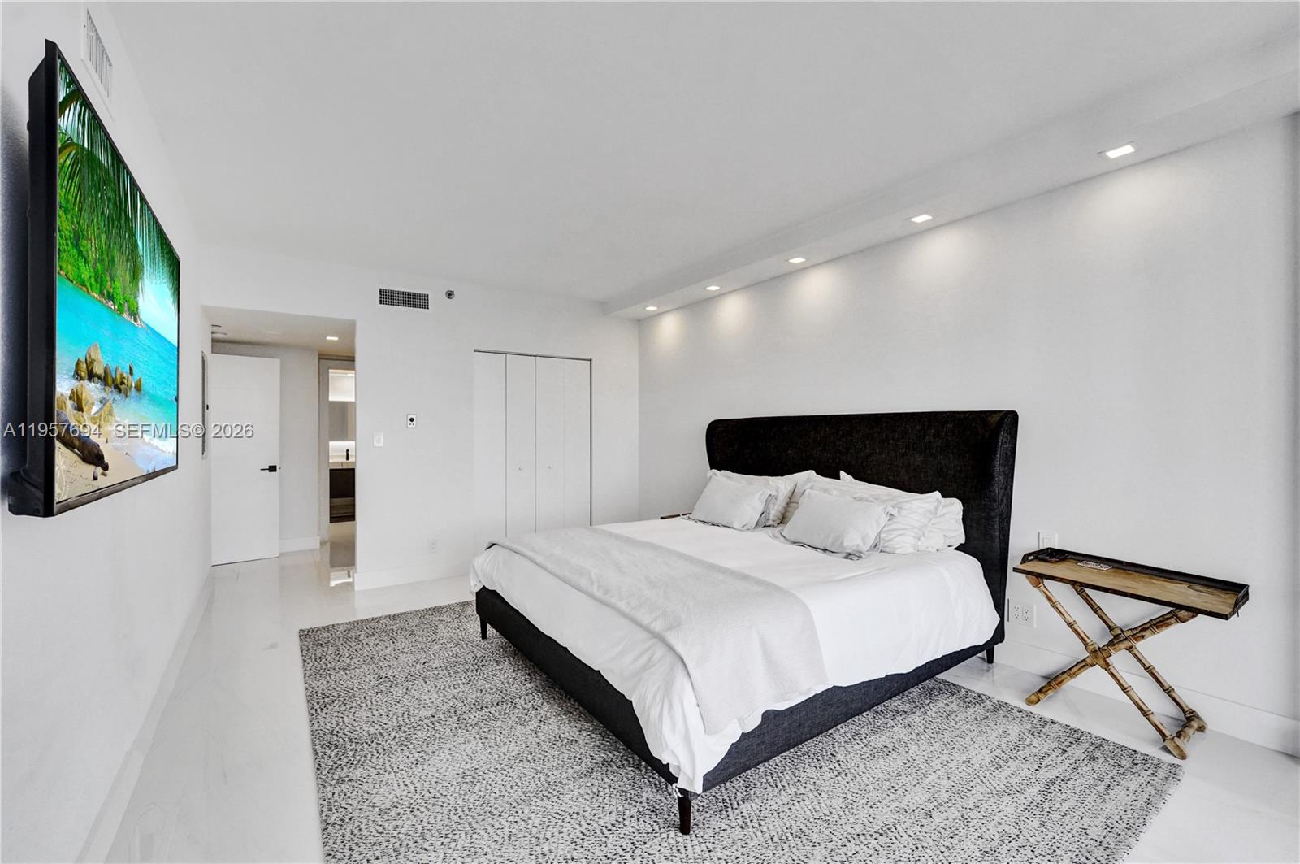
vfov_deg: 81.1
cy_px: 432
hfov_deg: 104.3
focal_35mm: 14
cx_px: 650
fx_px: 505
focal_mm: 14
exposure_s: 1/500
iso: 1250
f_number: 7.1
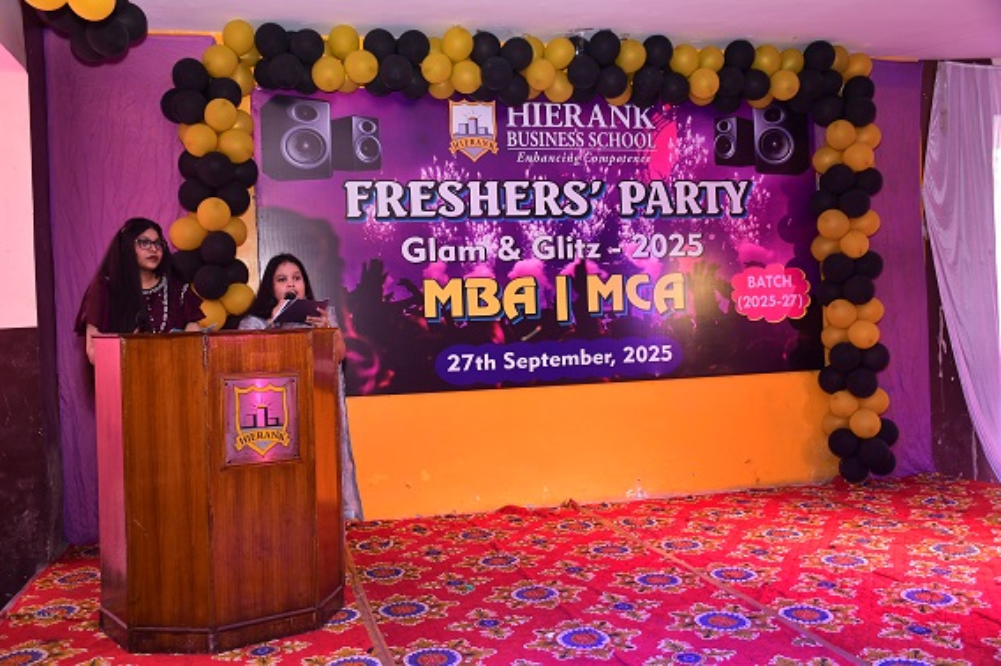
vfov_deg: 38.8
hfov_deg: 55.8
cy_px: 333
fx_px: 945
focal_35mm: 34
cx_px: 500
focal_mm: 23
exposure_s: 1/80
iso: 800
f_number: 3.8
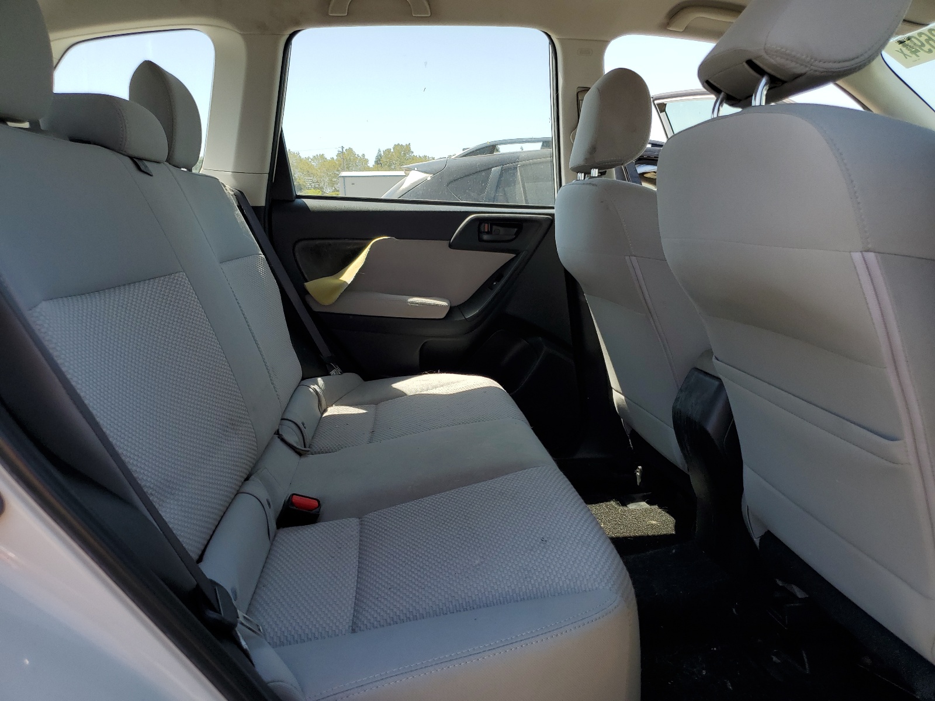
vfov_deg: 53.1
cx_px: 468
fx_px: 702
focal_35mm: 26
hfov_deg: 67.3
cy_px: 350
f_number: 1.5
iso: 50
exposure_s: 1/1429
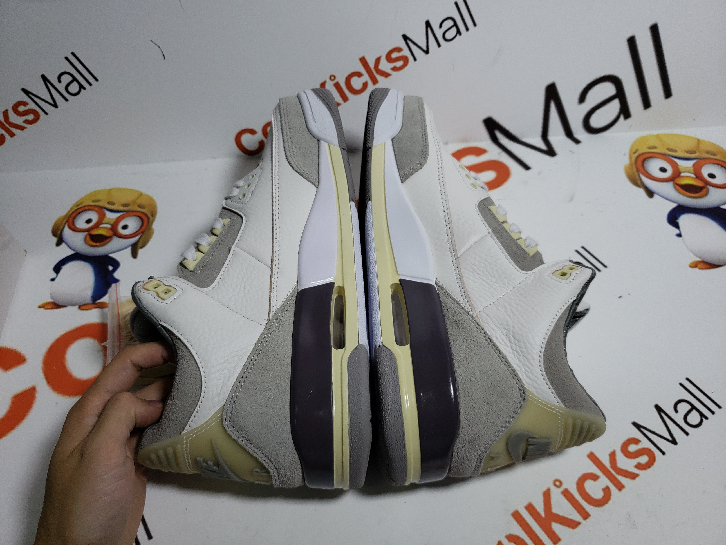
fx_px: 545
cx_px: 363
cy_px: 272
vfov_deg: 53.1
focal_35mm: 26
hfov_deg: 67.3
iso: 50
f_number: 1.5
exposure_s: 1/785
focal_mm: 4.3
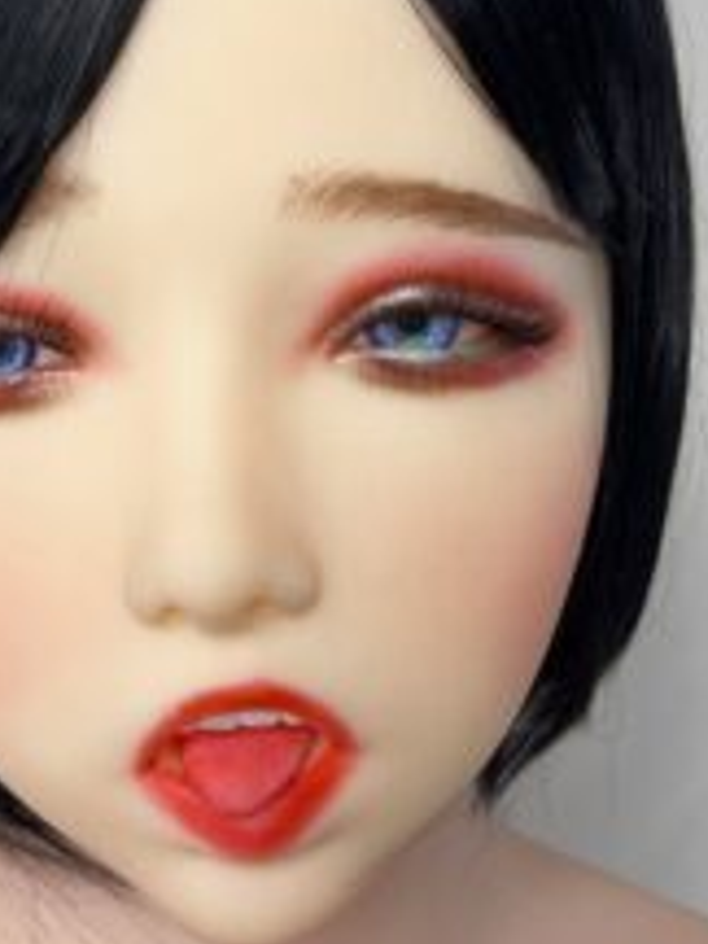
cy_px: 433
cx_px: 262
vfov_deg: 36.8
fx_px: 1418
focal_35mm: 52
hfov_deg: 27.9
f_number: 1.5
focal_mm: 5.7
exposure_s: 1/120
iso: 80
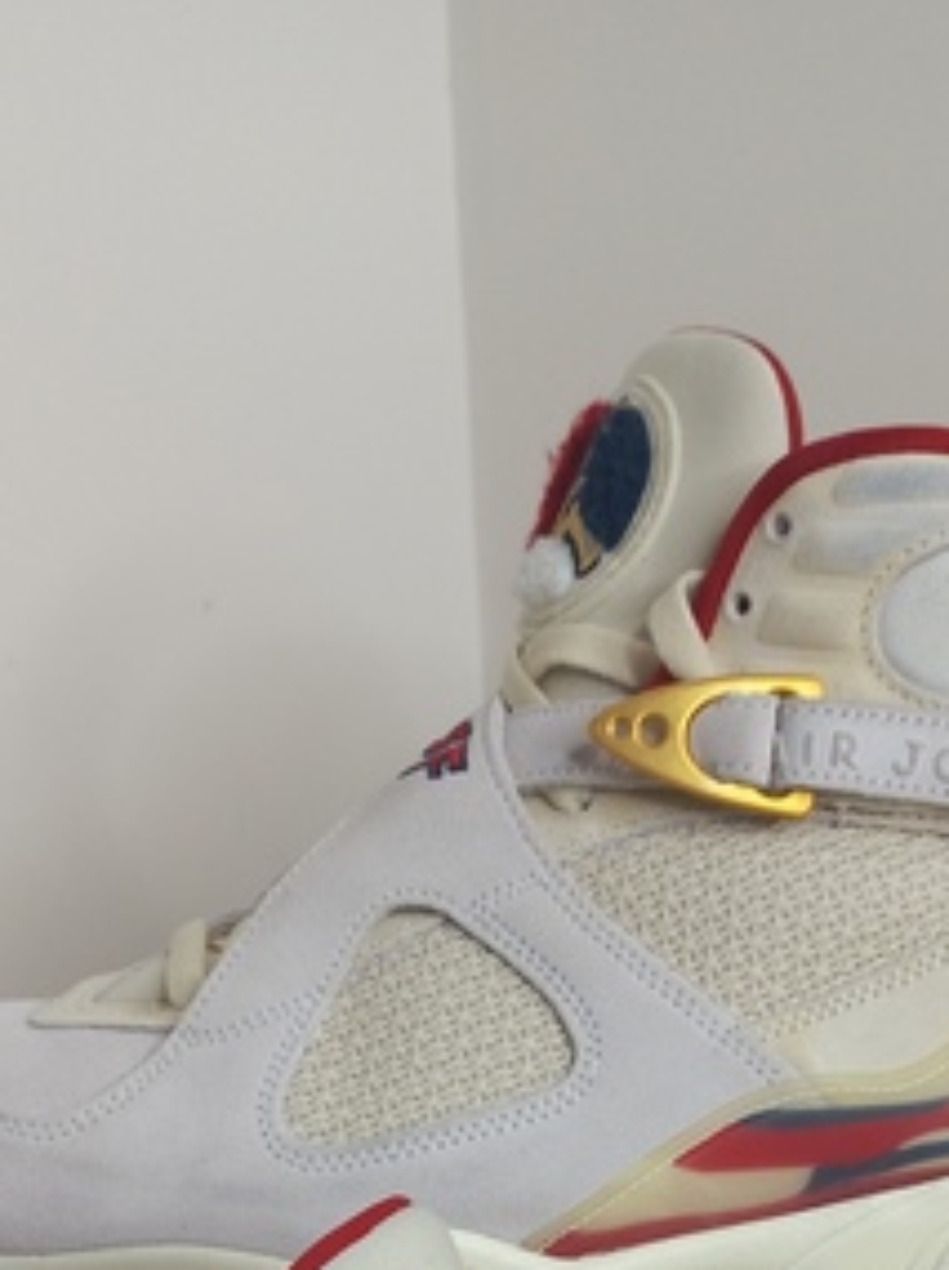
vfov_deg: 28.9
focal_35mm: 60
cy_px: 1433
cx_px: 619
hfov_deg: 24.3
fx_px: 2198
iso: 50
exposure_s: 1/50
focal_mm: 4.6
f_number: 1.8
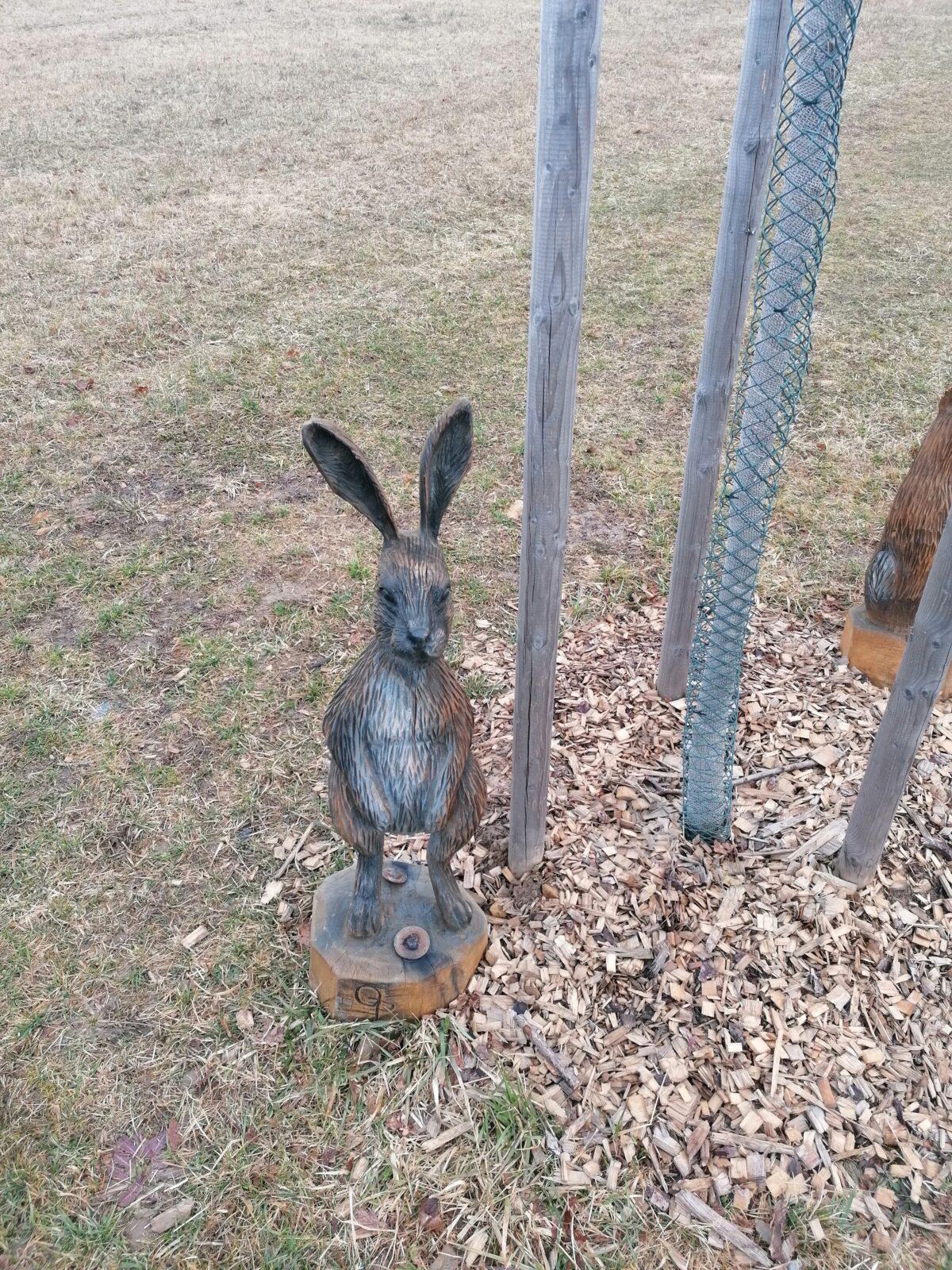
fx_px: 990
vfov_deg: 65.3
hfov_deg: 51.4
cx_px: 476
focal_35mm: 27
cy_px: 635
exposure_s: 1/201
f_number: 1.8
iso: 50
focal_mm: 4.75
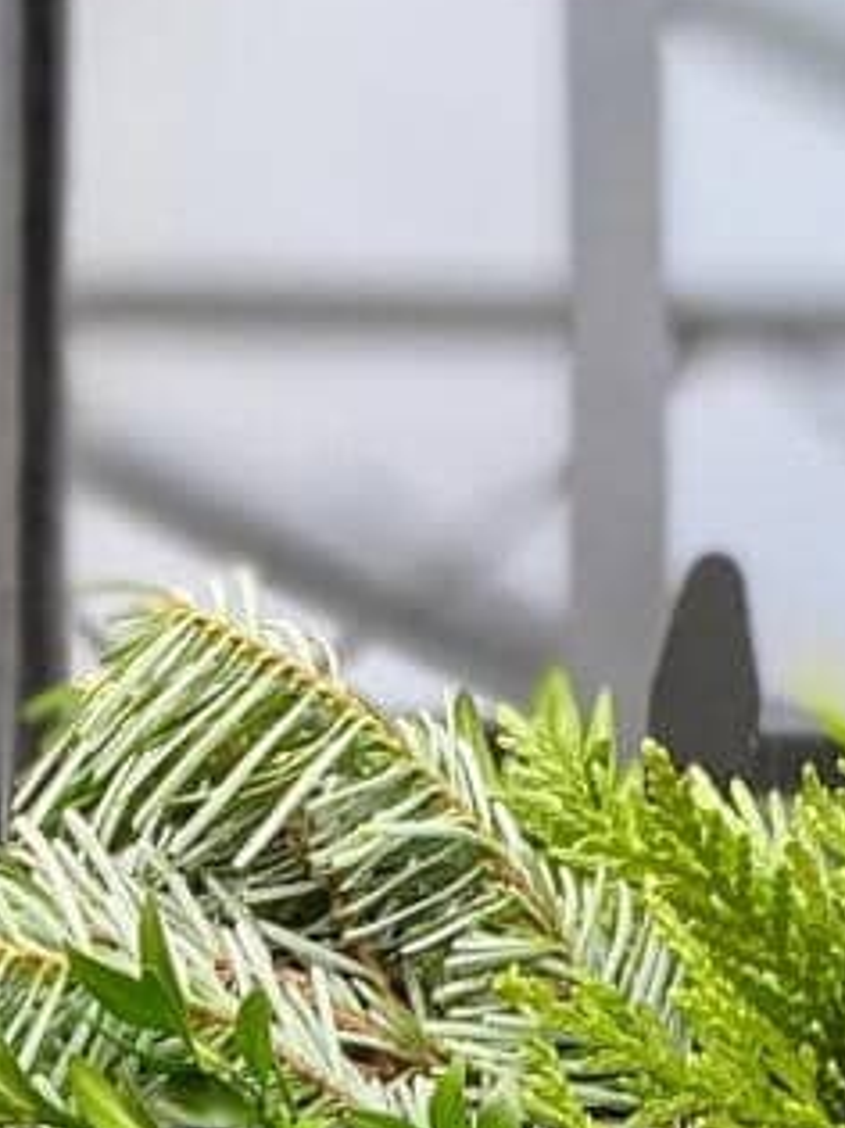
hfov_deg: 8.8
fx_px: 5504
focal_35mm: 169
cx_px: 530
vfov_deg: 9.4
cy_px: 3330
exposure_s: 1/121
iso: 100
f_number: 1.8
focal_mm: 4.25
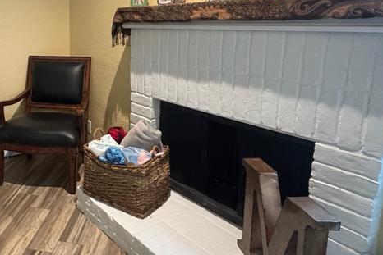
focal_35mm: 32
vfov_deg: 40.6
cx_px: 78
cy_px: 84
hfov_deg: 54.8
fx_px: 341
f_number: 2.2
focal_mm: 2.22
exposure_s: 1/60
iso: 500
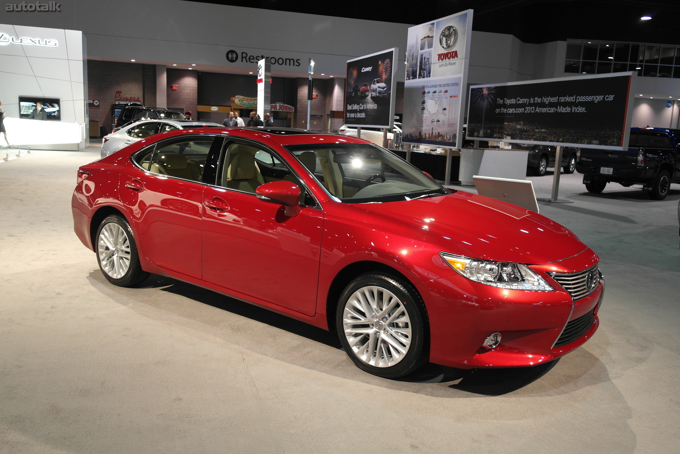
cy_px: 227
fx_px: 567
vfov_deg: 43.6
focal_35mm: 30
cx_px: 340
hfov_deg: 61.9
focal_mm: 20
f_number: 3.5
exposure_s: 1/40
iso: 400
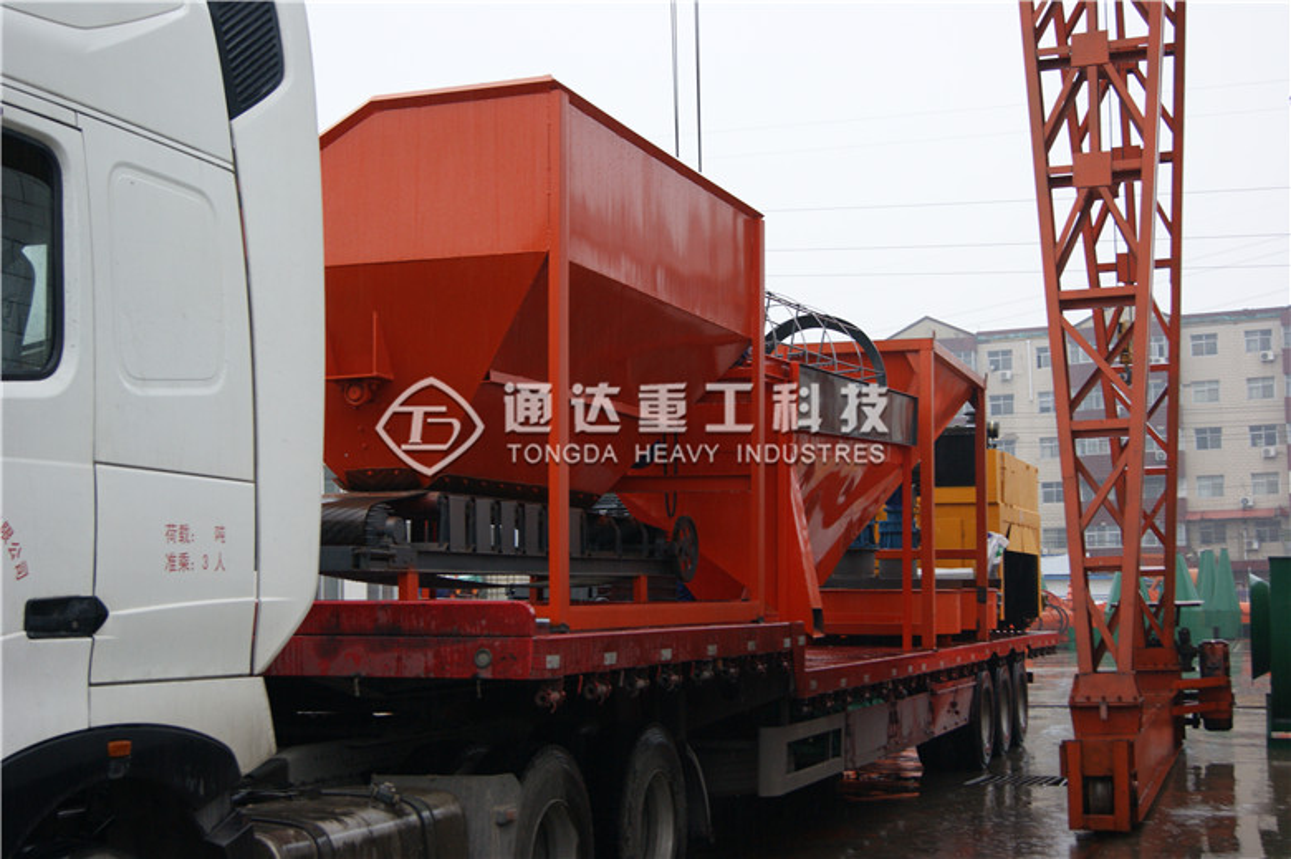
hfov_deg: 43.6
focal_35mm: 45
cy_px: 430
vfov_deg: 29.8
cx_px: 646
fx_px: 1613
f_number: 4.5
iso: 250
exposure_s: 1/60
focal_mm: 30
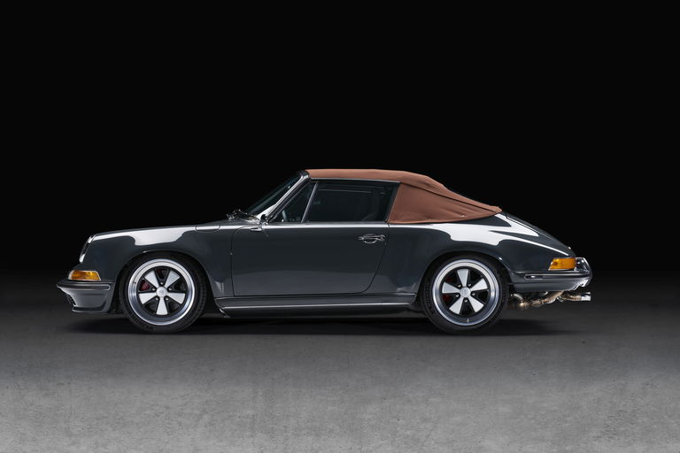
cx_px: 340
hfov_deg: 28.8
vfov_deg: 19.5
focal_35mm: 70
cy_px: 226
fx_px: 1322
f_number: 8
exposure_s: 1/80
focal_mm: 70
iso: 100
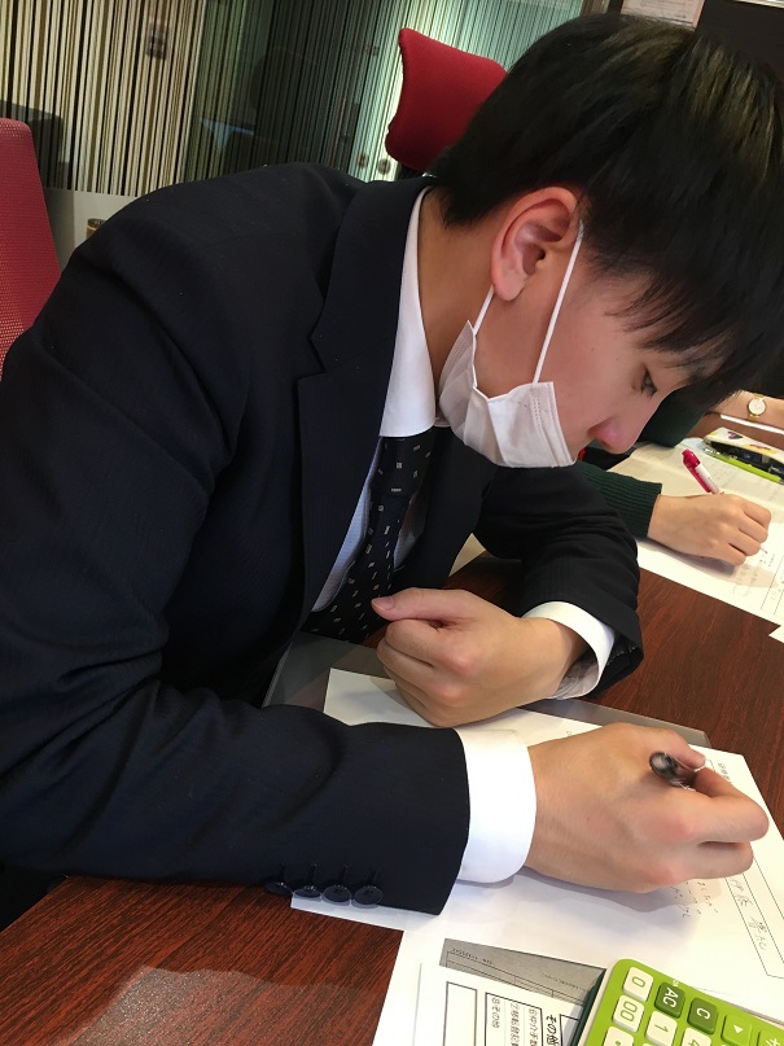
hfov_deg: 48.2
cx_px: 392
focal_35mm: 29
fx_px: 876
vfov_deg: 61.7
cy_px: 523
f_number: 2.2
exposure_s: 1/30
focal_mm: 4.15
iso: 100
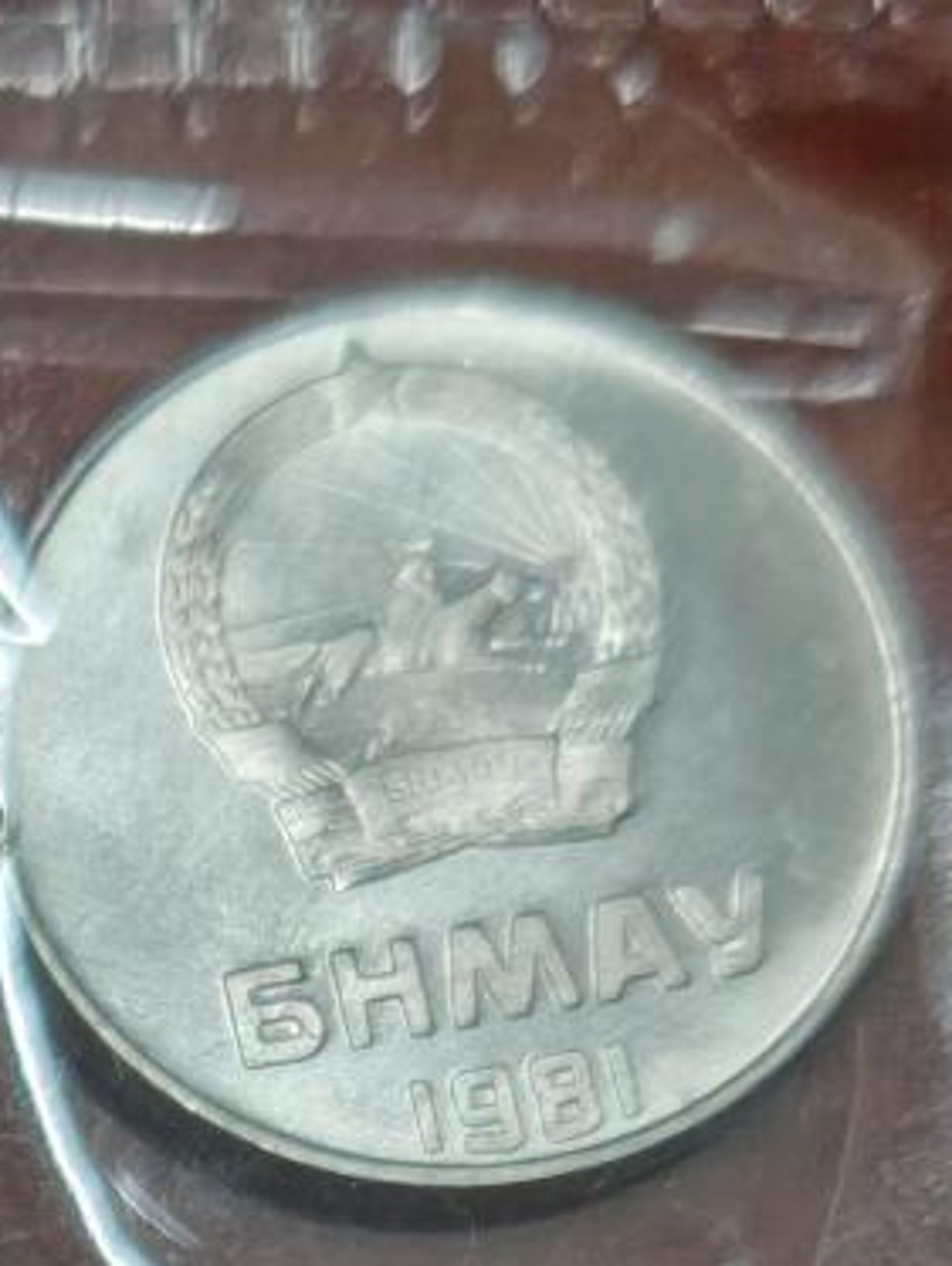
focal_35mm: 125
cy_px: 1960
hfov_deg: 11.2
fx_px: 4578
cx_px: -637
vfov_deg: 14.6
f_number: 1.88
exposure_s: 1/100
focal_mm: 4.84
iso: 502
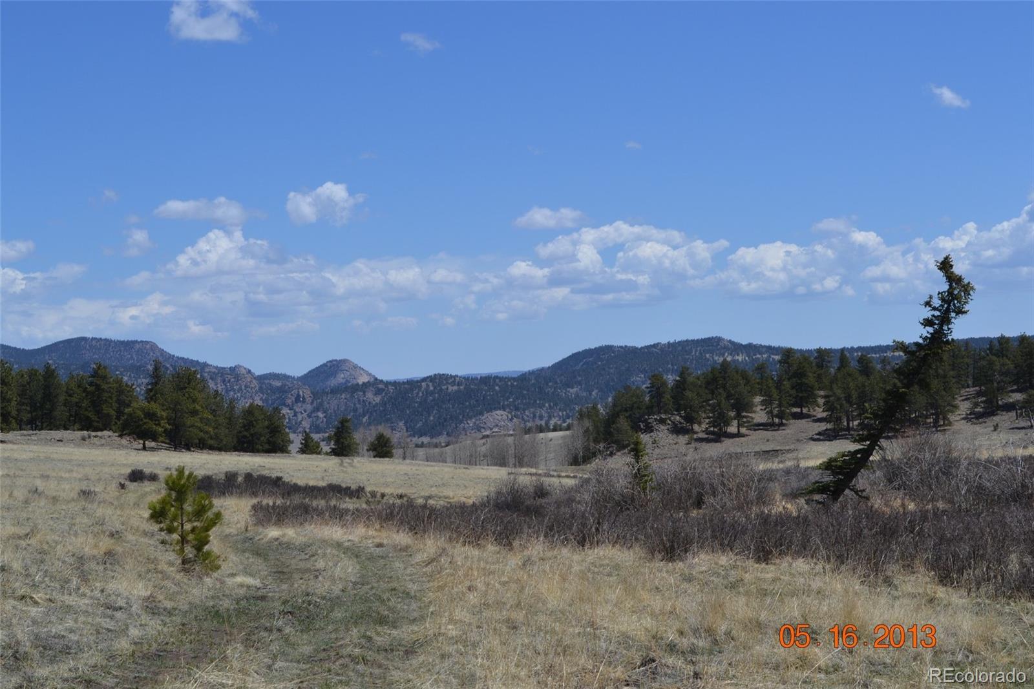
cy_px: 344
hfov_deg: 30.5
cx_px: 517
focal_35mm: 66
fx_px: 1895
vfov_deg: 20.6
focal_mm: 44
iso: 100
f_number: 9
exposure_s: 1/320
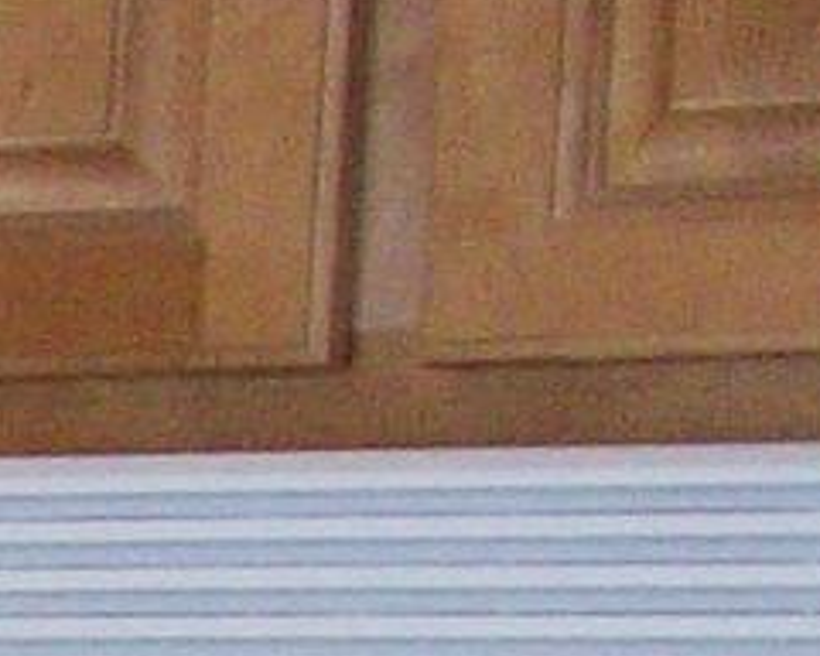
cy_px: 2050
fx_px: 6868
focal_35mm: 283
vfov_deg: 5.1
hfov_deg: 5.9
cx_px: -2409
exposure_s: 1/60
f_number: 2.8
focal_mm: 5.7
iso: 160
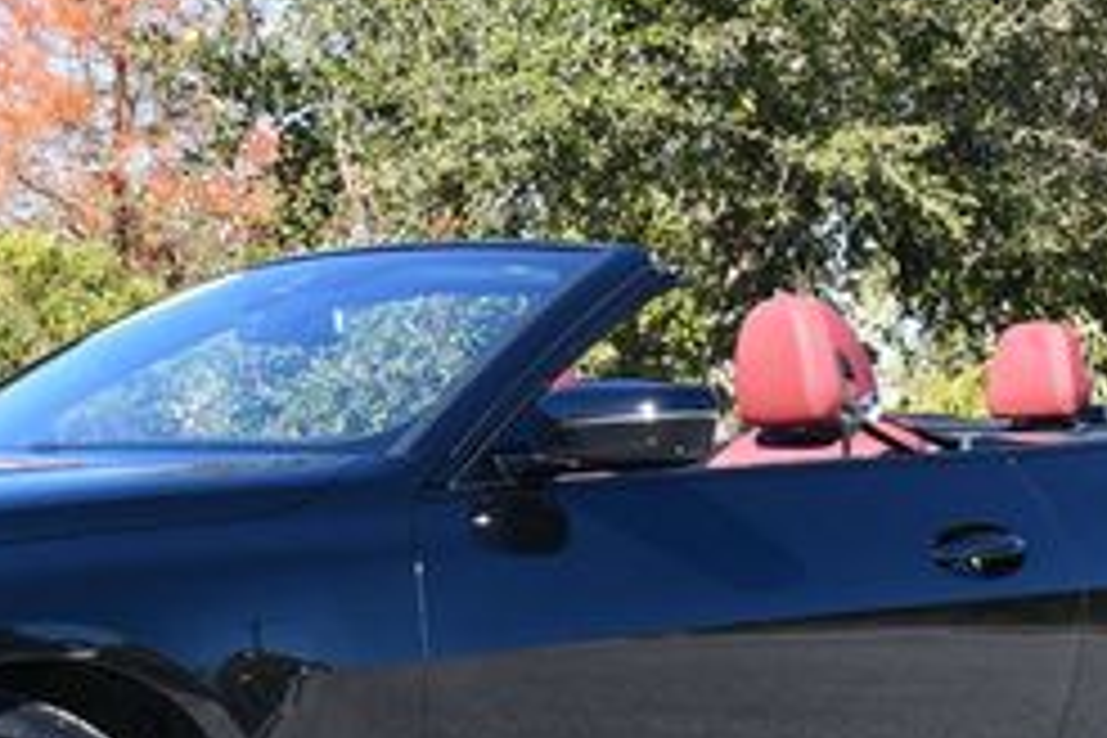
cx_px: 302
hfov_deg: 16.3
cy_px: 387
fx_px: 3843
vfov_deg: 11.0
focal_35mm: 125
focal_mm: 24
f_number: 8
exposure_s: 1/250
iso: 200
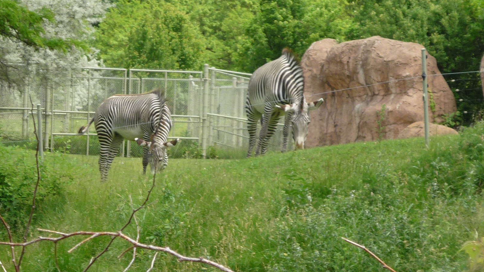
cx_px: 241
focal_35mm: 175
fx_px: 2246
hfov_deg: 12.3
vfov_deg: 6.9
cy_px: 121
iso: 100
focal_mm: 16.5
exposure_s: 1/320
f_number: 5.1
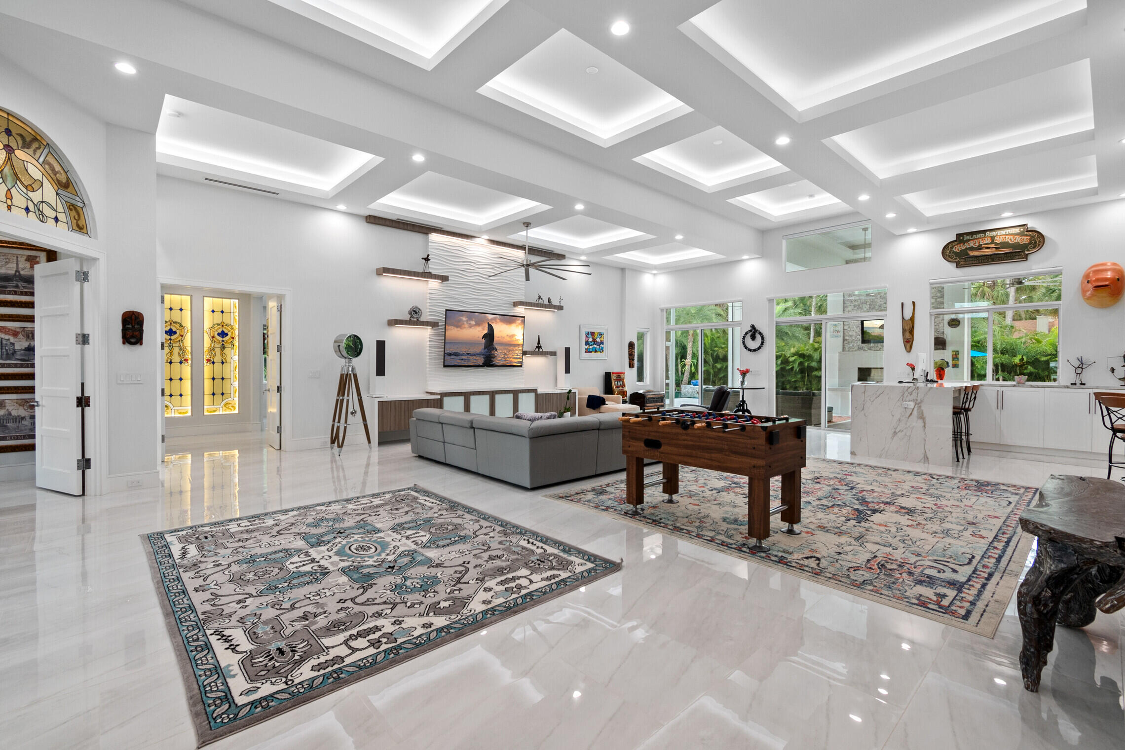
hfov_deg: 100.4
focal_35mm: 15
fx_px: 469
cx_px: 562
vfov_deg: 77.3
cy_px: 375
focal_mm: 10
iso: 250
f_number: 8
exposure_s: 1/20
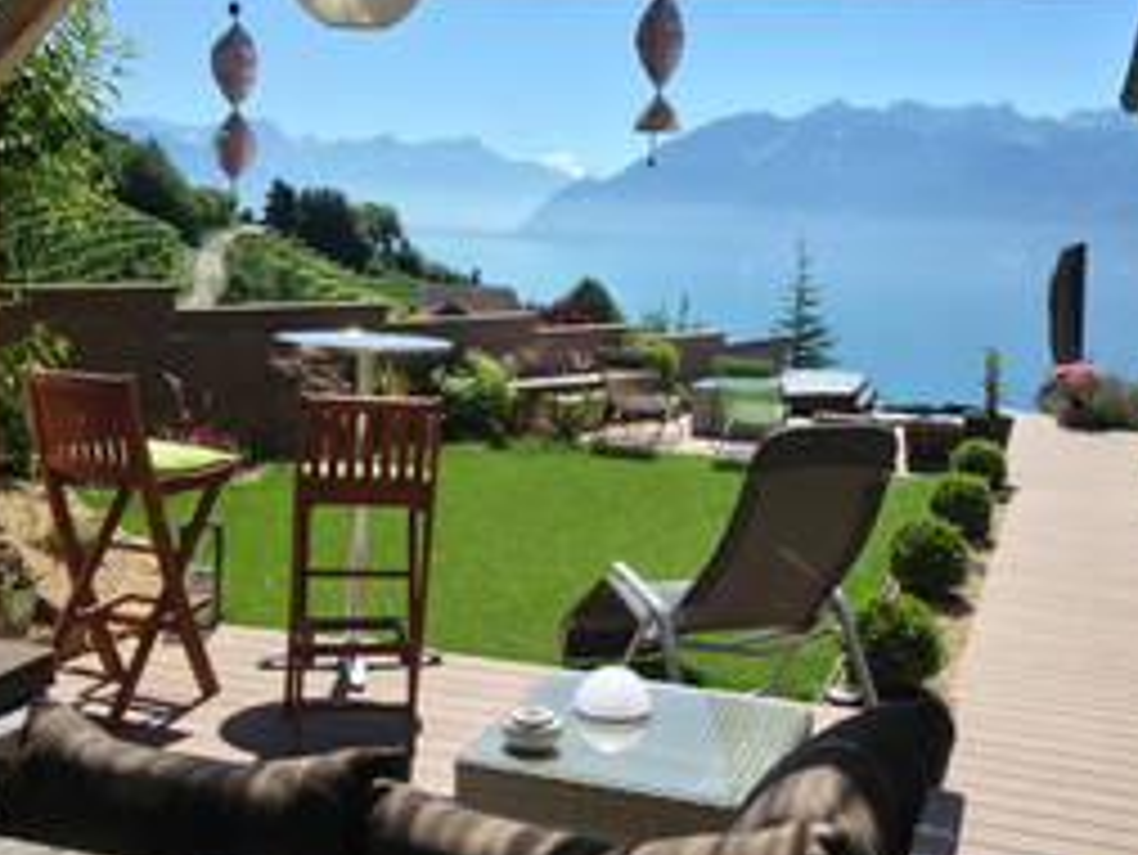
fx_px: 1546
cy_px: 378
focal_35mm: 47
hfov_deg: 40.3
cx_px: 643
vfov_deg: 30.9
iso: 50
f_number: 2.4
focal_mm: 4.13
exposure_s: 1/1506
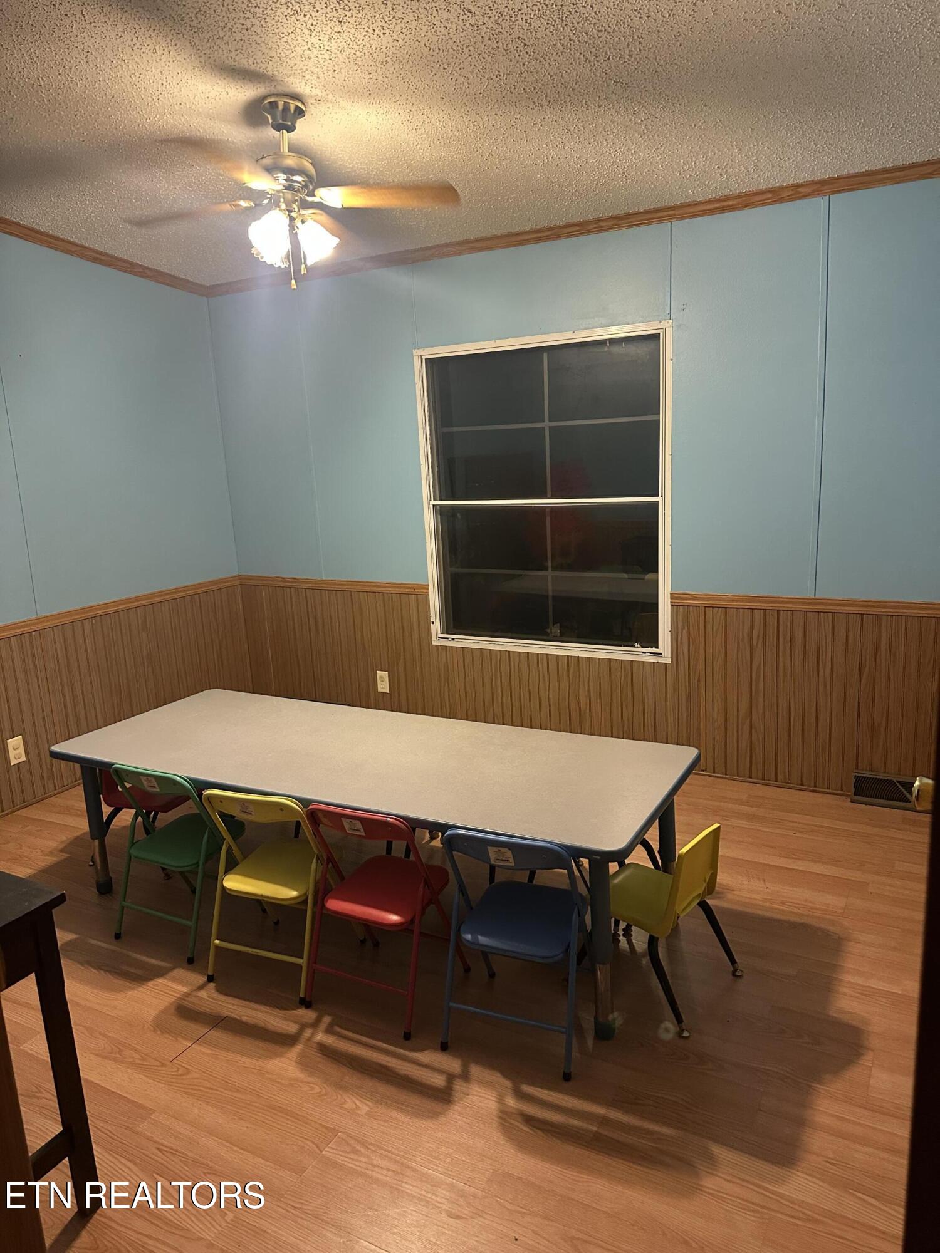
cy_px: 626
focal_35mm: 24
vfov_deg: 71.6
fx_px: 869
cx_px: 470
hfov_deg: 56.8
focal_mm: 6.86
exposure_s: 1/60
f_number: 1.78
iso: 500
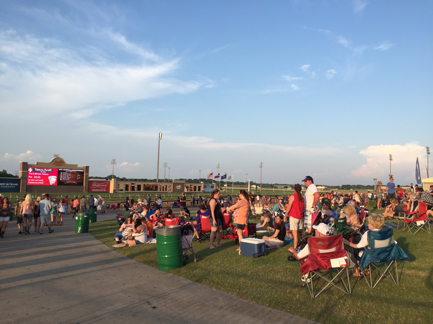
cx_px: 216
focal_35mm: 29
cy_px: 162
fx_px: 363
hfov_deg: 61.7
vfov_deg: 48.2
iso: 32
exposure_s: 1/775
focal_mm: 4.15
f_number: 2.2
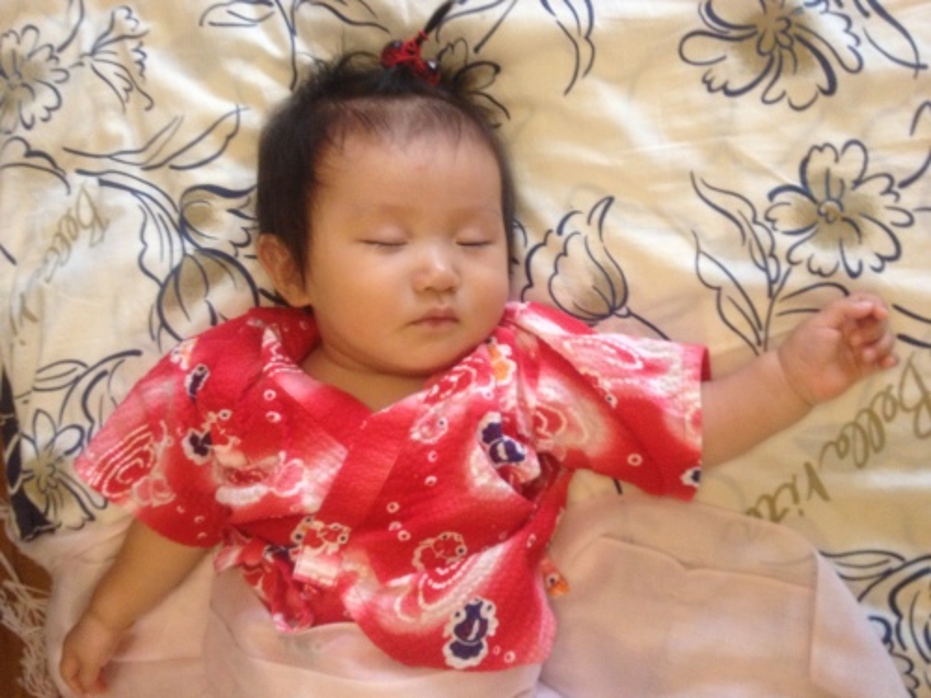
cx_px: 466
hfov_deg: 52.6
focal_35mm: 35
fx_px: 941
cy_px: 349
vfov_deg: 40.7
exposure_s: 1/20
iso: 250
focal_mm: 4.28
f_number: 2.4
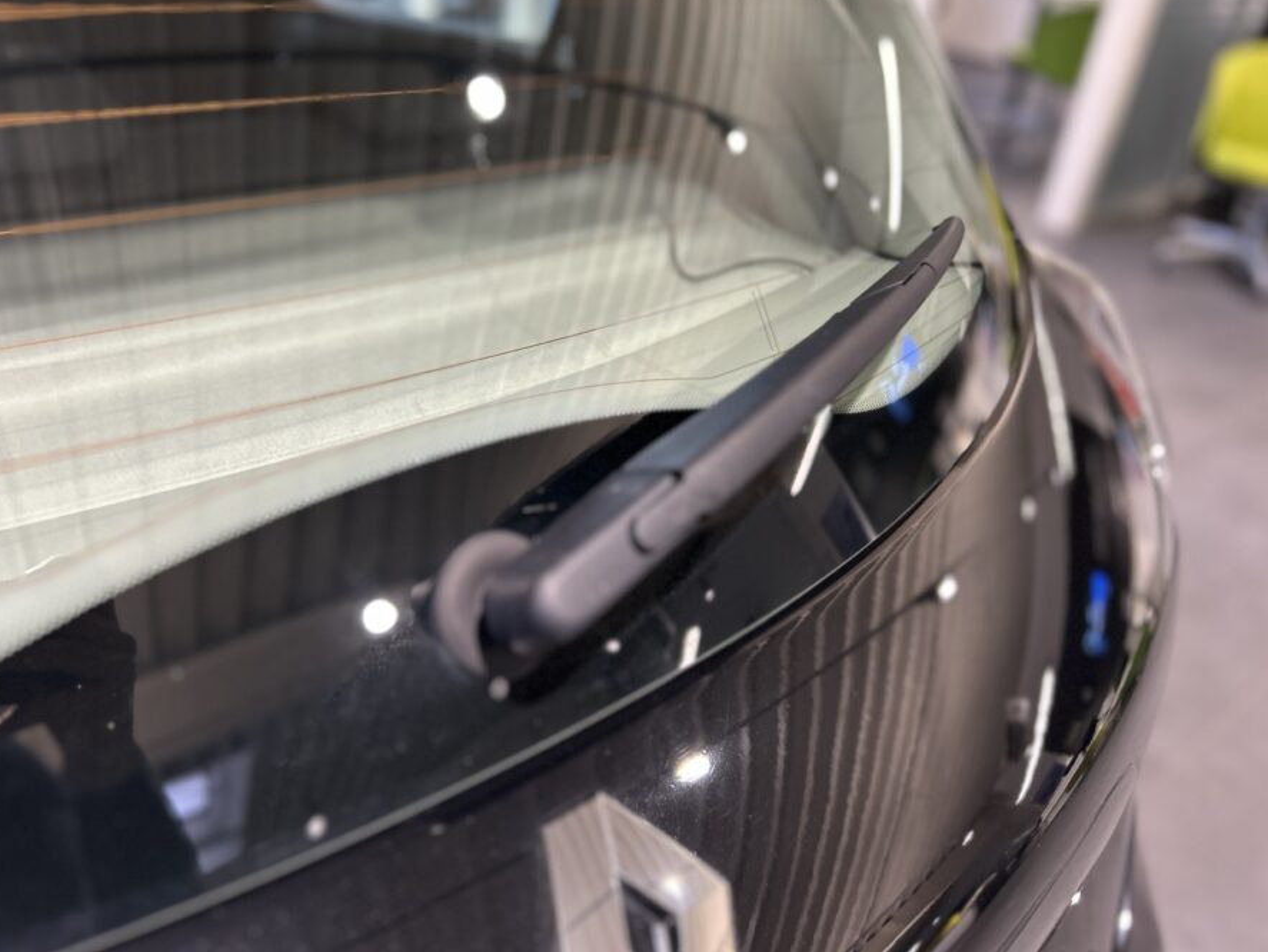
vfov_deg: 46.8
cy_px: 495
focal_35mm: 30
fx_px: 1099
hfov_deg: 59.7
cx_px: 539
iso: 200
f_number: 1.5
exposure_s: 1/50
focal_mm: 5.7
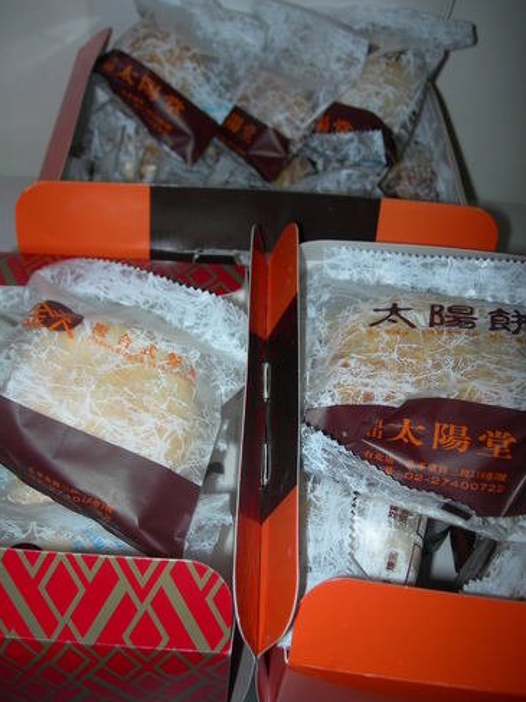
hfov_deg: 36.8
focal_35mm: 39
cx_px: 263
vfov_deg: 47.9
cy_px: 359
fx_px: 791
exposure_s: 1/60.1
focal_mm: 7.8
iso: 50
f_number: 2.8
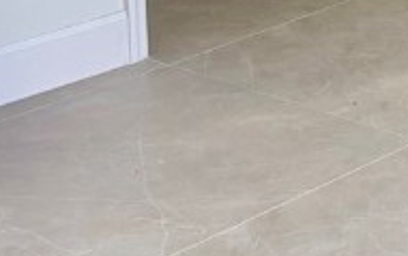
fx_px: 1524
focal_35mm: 137
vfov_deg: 9.0
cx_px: 625
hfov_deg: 14.2
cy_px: -267
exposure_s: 1/120
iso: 160
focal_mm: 6.76
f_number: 1.78
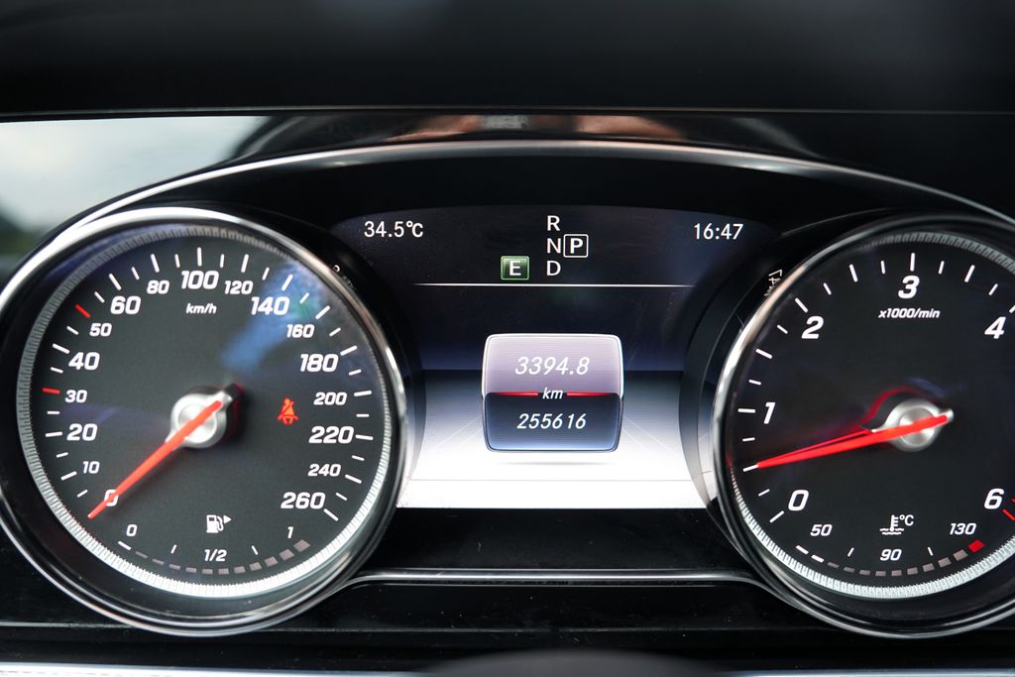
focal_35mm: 30
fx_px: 846
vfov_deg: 43.6
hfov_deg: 61.9
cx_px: 508
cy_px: 338
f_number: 3.2
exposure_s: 1/60
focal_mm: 30
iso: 640
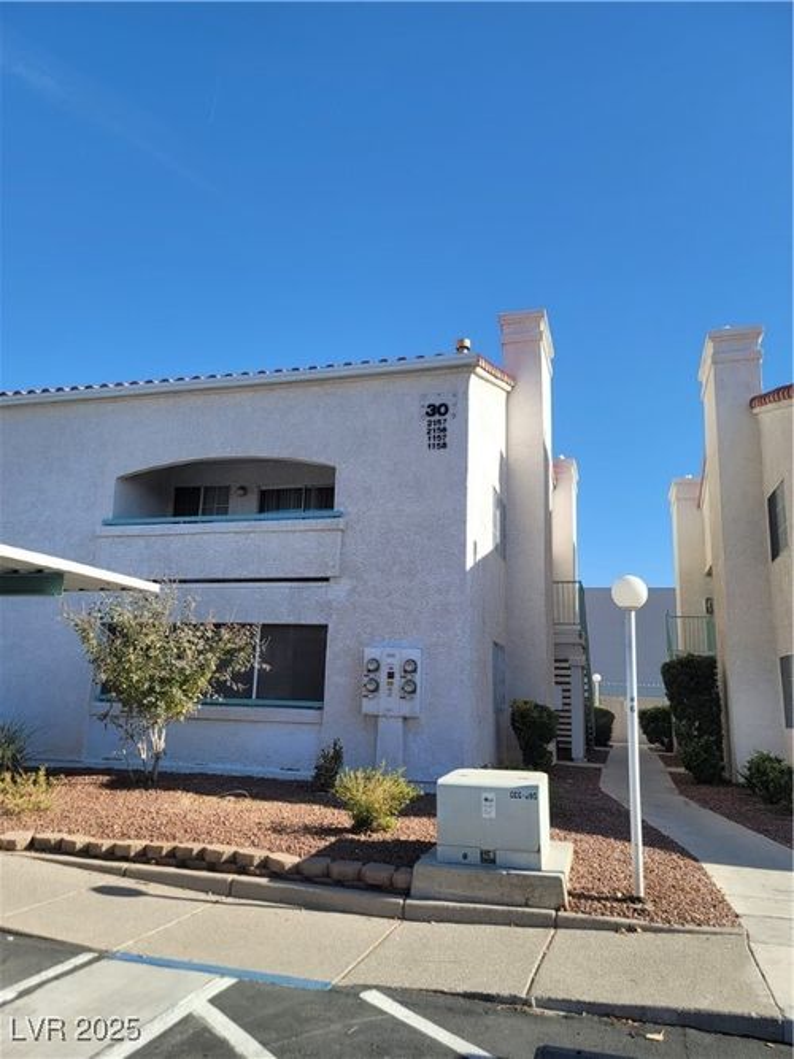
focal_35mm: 25
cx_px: 397
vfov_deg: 69.4
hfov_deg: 54.9
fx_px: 765
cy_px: 530
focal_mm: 7
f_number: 1.8
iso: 20
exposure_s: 1/720
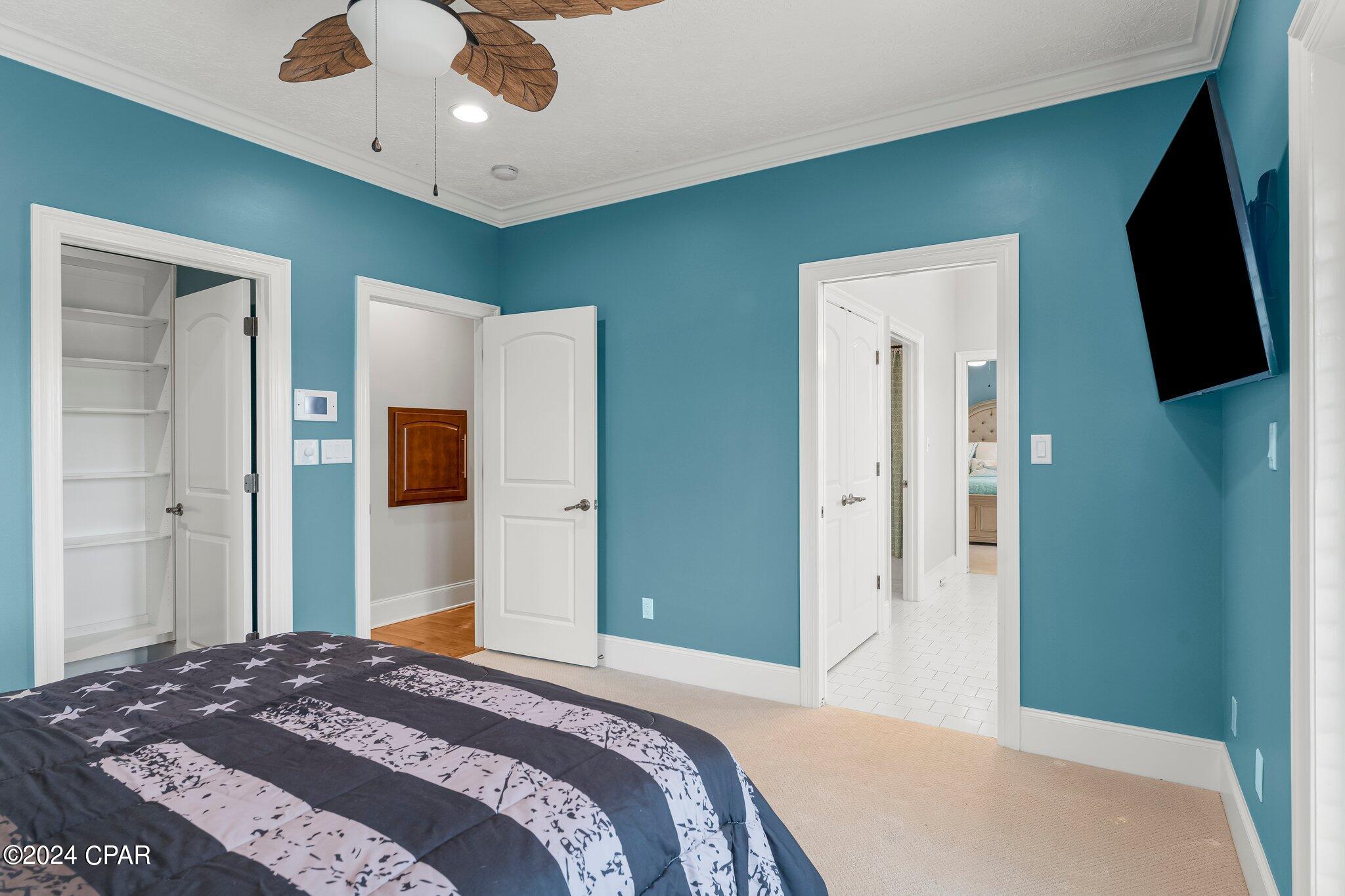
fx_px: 695
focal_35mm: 19
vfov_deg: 65.7
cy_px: 448
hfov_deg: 88.1
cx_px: 672
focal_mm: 18.6
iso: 400
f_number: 8
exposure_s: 1/6
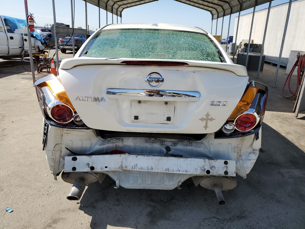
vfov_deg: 53.1
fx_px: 229
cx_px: 152
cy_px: 114
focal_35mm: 26
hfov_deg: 67.3
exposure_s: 1/2500
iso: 50
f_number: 1.5
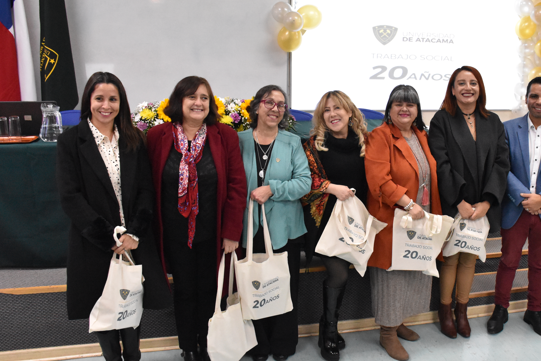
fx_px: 586
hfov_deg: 48.4
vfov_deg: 34.2
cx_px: 377
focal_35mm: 39
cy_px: 165
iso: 4000
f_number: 5.6
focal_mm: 18
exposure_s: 1/125
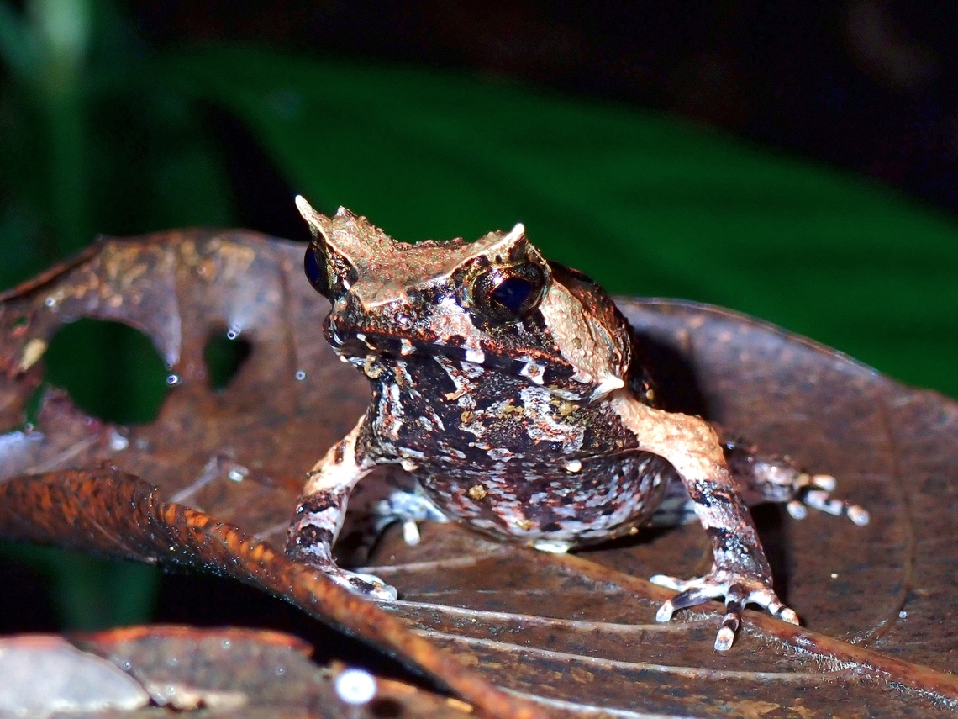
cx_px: 479
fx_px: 2768
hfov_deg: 19.6
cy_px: 360
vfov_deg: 14.8
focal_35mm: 100
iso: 200
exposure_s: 1/200
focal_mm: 18
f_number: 6.3
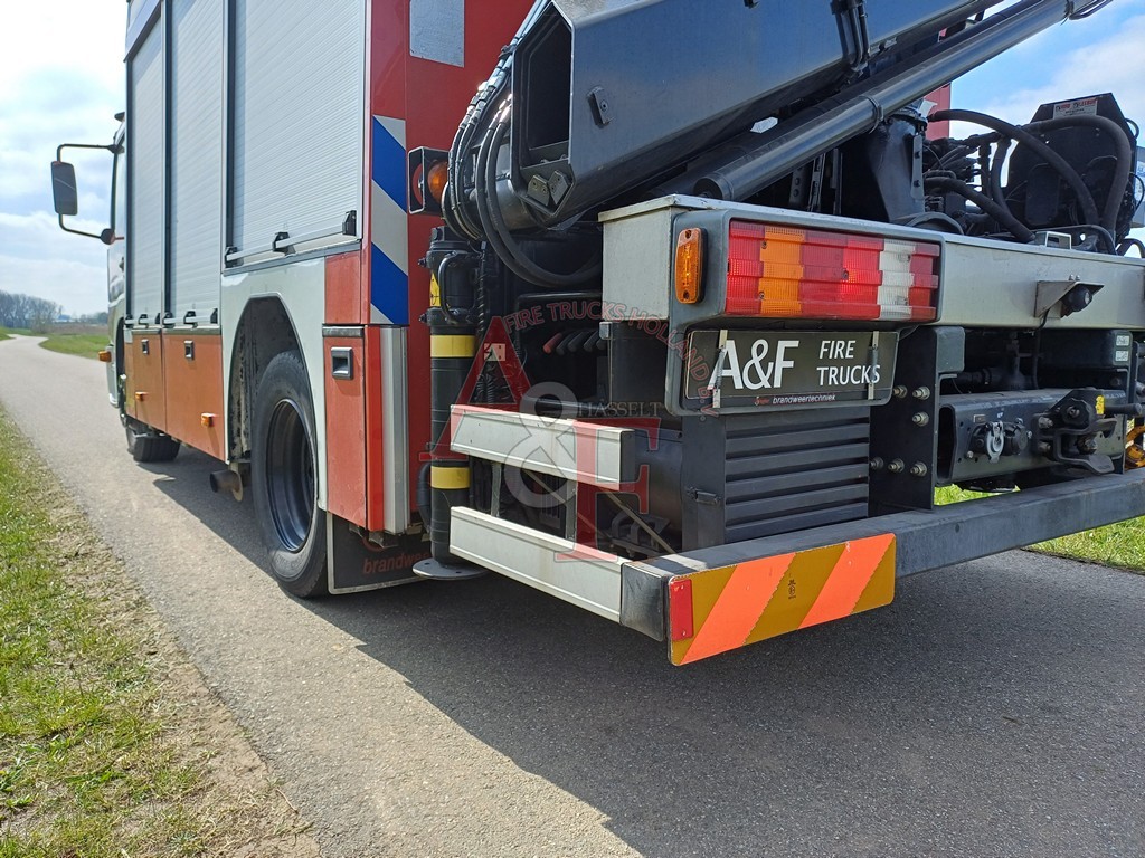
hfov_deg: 69.4
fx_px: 827
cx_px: 572
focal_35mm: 25
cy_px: 429
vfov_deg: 54.9
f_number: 1.8
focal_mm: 4.65
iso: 50
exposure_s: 1/561
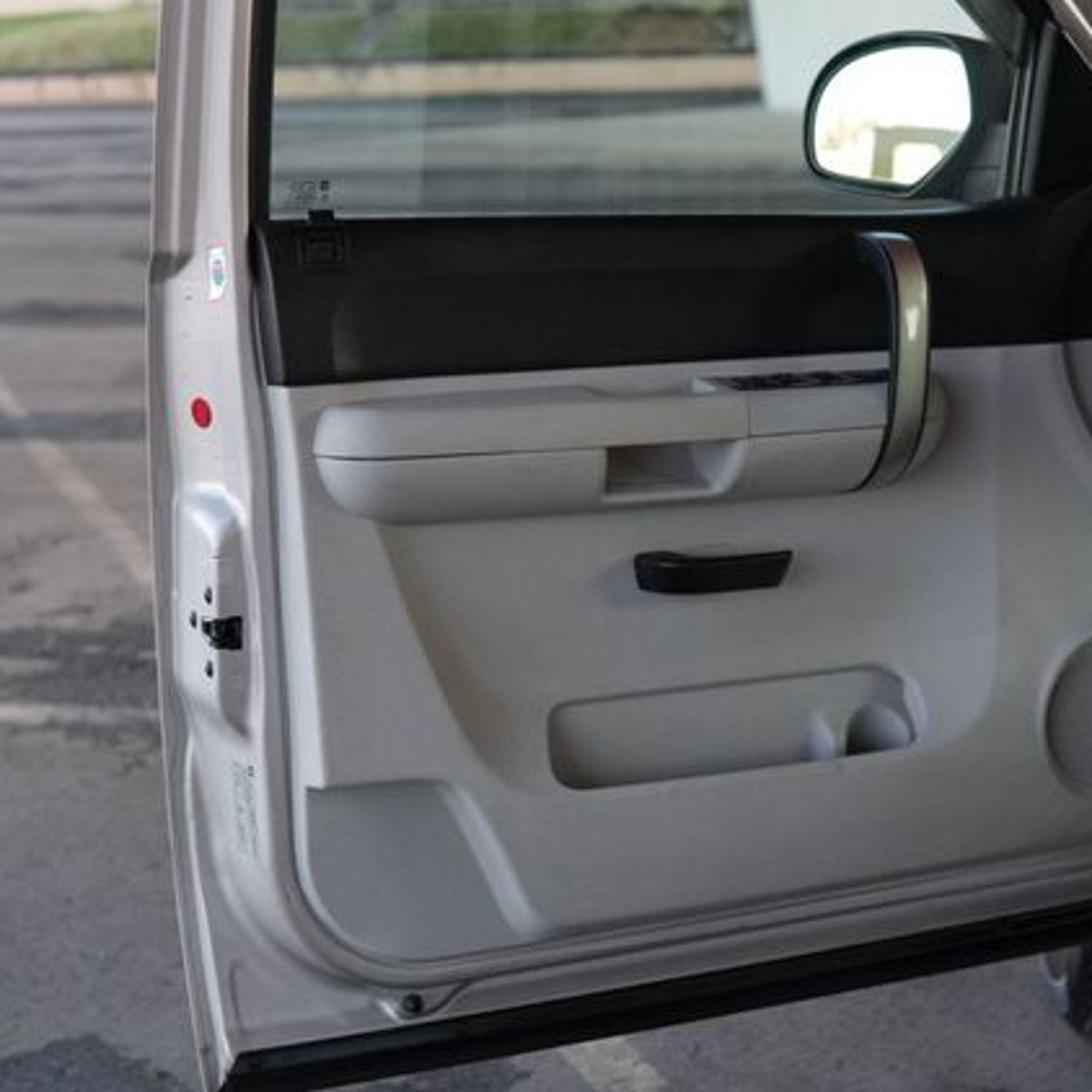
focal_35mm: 58
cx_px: 737
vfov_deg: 29.6
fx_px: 2070
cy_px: 543
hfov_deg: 29.3
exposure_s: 1/160
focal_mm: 30
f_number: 2.2
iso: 1600
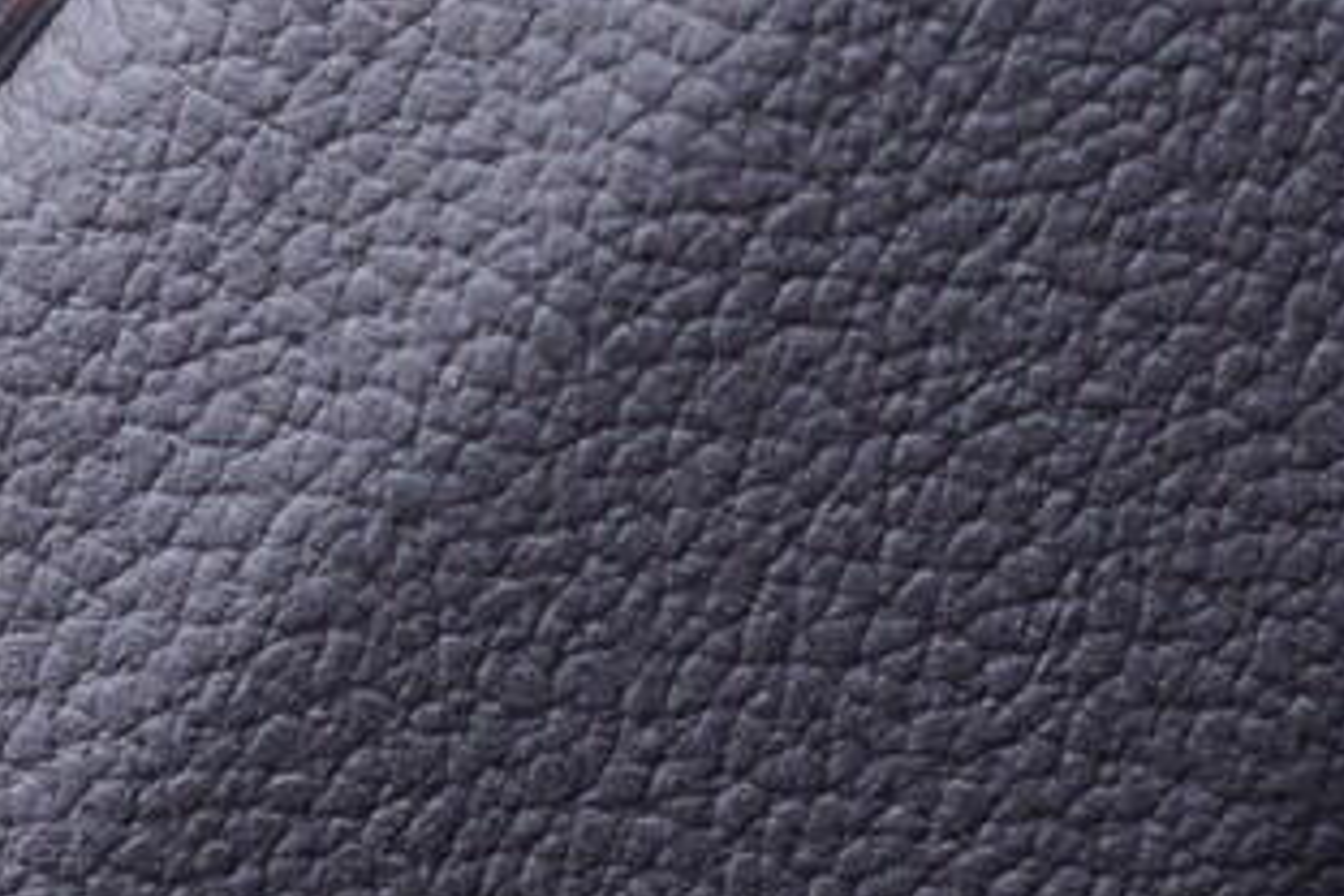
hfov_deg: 15.8
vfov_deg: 11.4
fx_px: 4405
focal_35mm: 118
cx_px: -706
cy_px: -157
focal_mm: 24
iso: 250
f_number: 2.8
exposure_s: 1/40
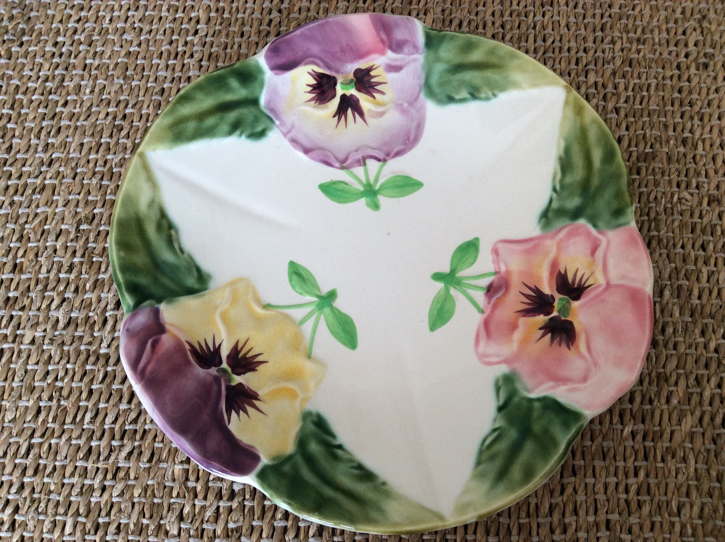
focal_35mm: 32
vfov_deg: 44.1
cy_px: 271
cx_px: 362
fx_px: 669
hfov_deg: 56.9
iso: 50
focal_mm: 3.3
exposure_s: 1/100
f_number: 2.4
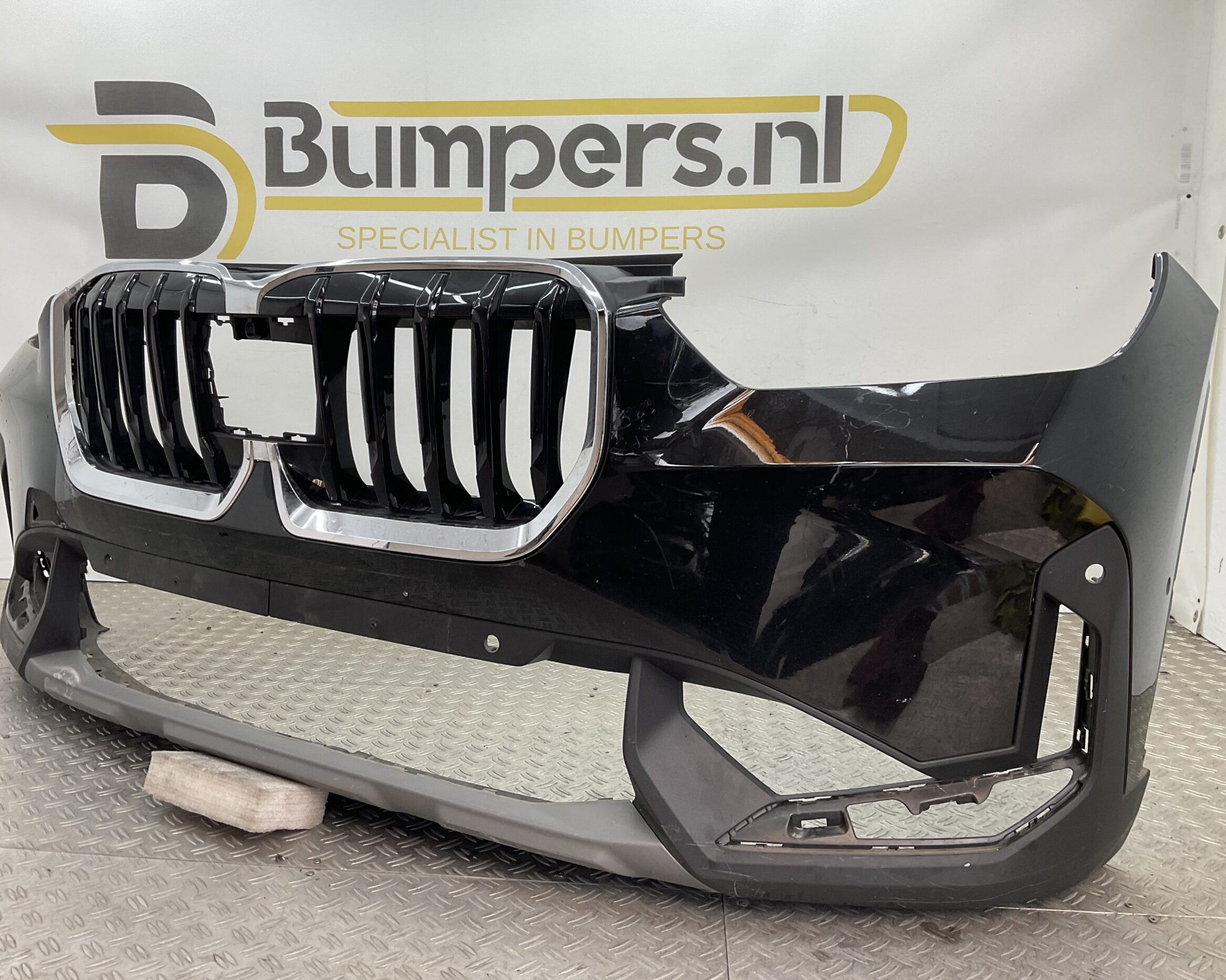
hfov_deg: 57.1
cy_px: 493
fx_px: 1125
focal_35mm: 31
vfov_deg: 47.1
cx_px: 571
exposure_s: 1/100
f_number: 1.8
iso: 25
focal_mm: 3
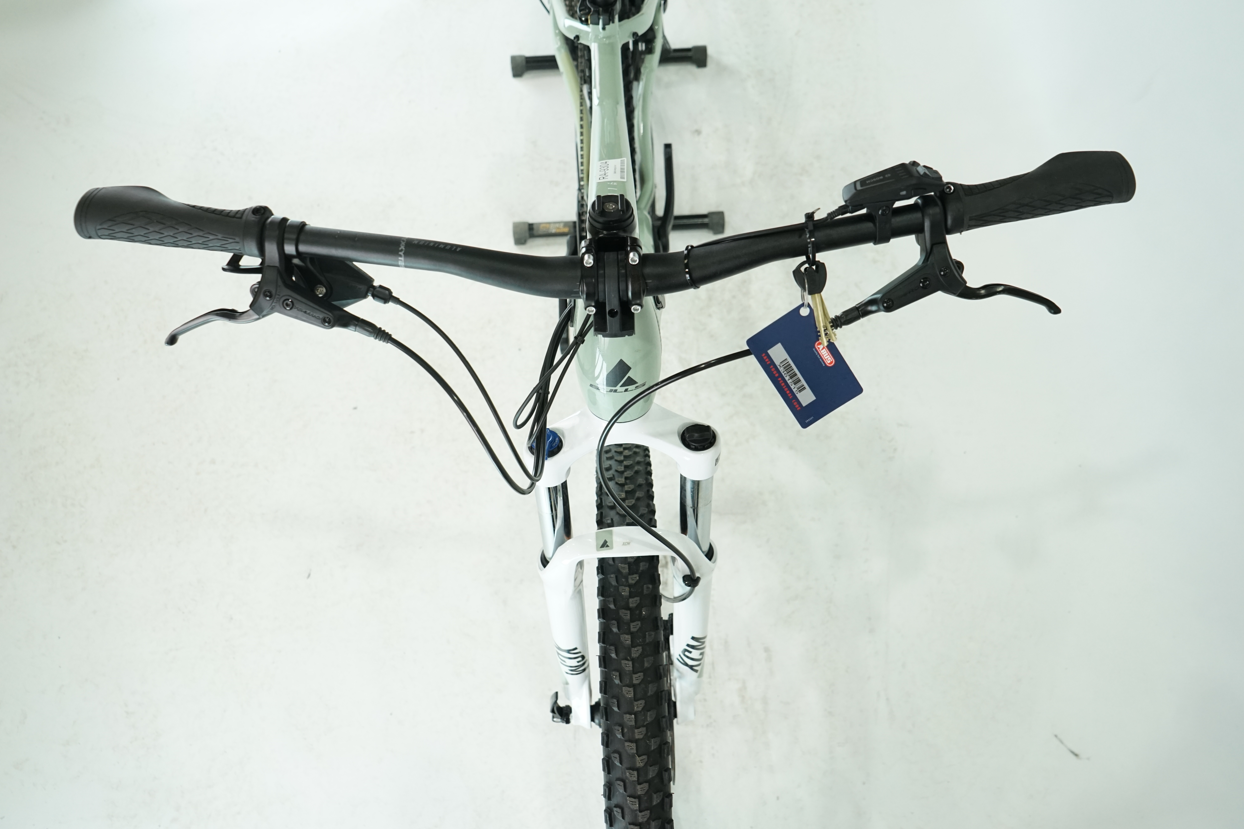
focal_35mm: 28
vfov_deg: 46.4
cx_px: 622
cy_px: 414
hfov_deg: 65.5
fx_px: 967
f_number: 5.6
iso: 1600
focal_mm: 28
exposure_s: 1/200
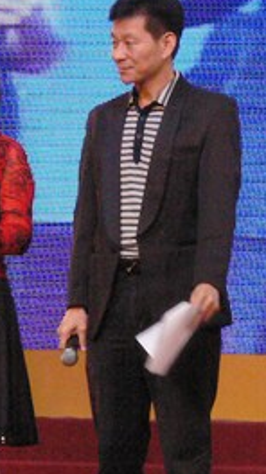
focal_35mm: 423
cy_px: 145
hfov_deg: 2.9
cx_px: -124
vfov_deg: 5.1
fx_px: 5318
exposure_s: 1/100
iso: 400
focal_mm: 27
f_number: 4.5
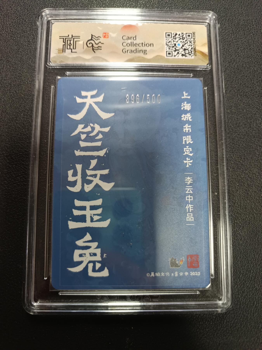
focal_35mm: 24
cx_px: 131
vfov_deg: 71.6
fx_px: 242
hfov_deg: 56.8
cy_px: 175
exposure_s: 1/50
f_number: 1.7
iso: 1174
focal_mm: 5.31
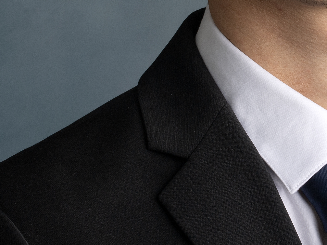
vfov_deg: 3.8
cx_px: 336
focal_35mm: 386
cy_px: -56
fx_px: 3647
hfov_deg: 5.1
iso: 125
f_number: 22
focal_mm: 116
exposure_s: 1/160
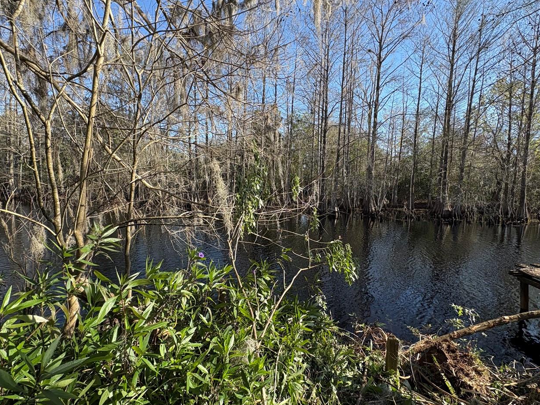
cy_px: 203
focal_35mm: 18
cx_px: 275
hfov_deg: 87.7
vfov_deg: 71.6
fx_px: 281
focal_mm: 2.22
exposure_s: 1/488
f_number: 2.2
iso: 40
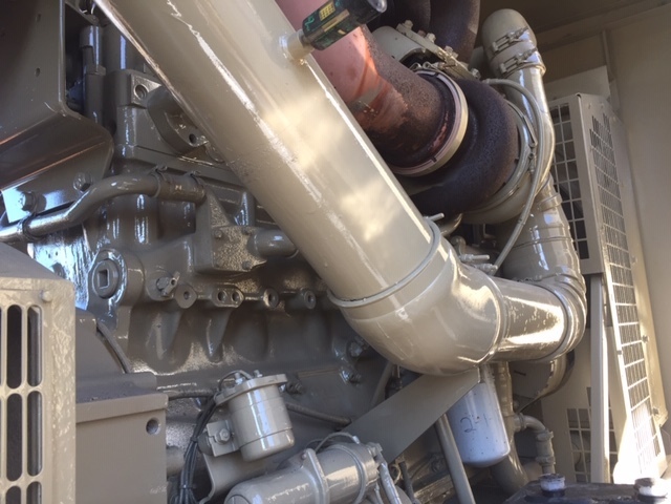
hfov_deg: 61.7
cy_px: 252
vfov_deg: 48.2
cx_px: 336
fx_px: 562
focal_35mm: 29
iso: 50
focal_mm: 4.15
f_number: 2.2
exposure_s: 1/120
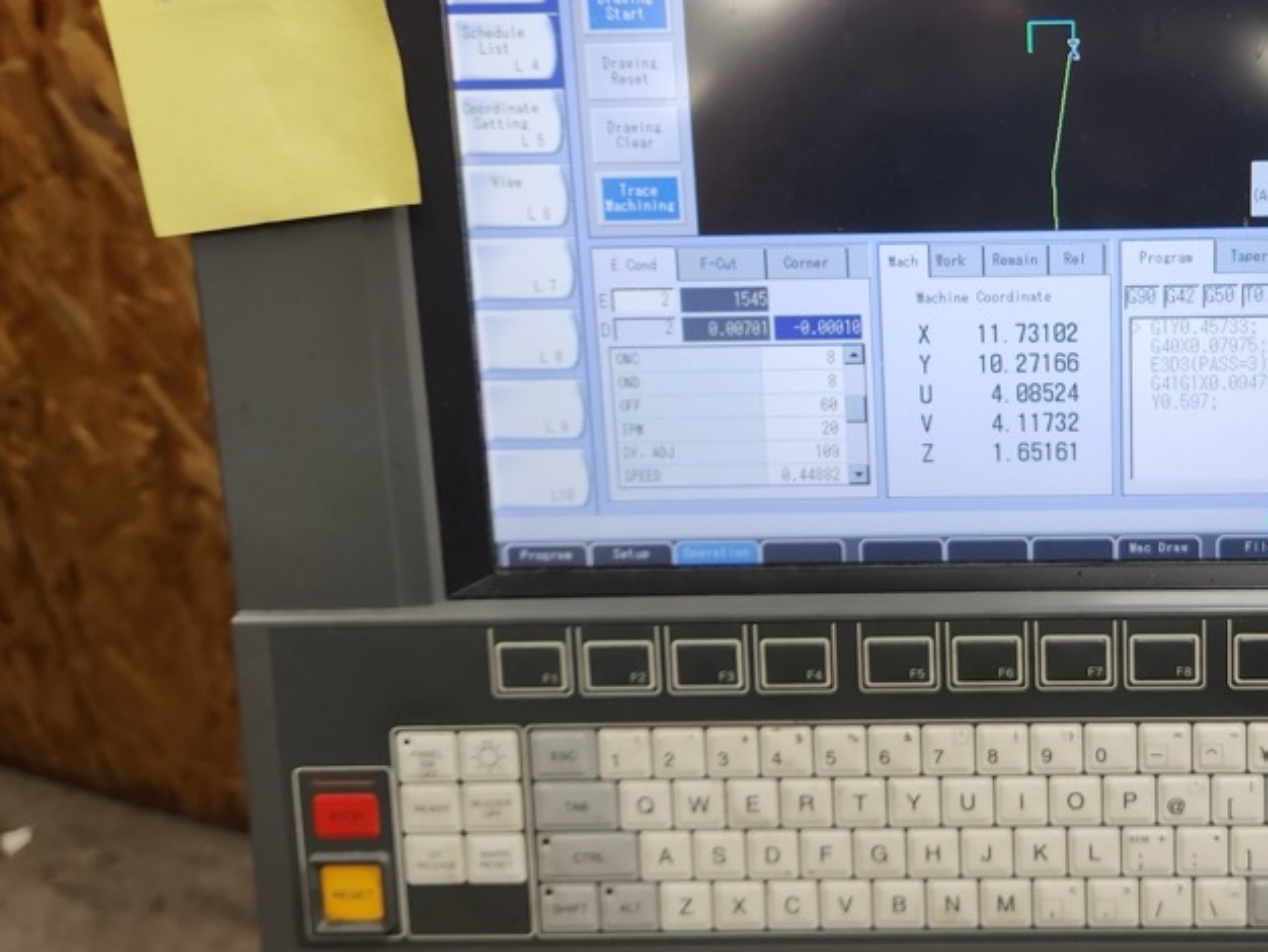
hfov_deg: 38.8
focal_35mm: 47
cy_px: 294
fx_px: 1722
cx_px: 1021
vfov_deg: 30.6
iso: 100
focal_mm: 5.4
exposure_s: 1/120
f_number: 1.8
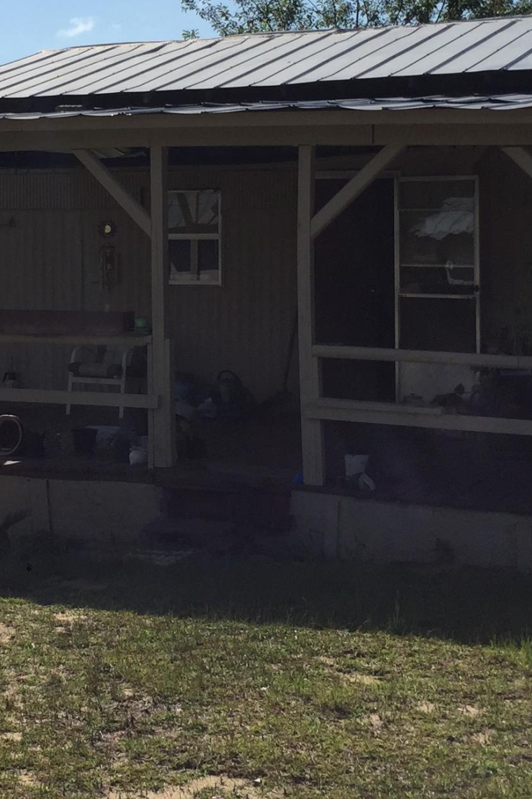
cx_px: 94
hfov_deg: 18.5
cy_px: 210
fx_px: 1619
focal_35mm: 73
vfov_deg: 27.4
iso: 32
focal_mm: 4.15
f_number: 2.2
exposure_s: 1/3300
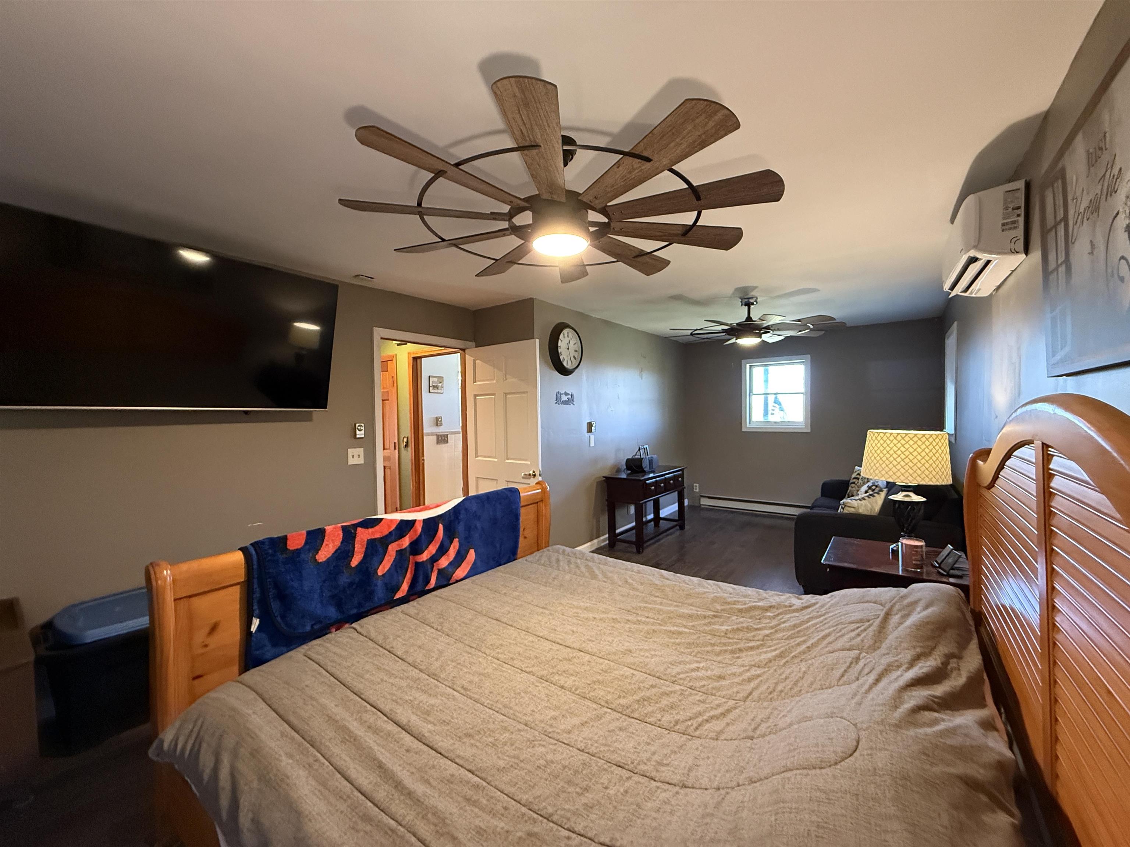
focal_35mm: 14
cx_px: 565
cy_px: 424
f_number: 2.2
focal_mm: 2.22
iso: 800
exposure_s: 1/60
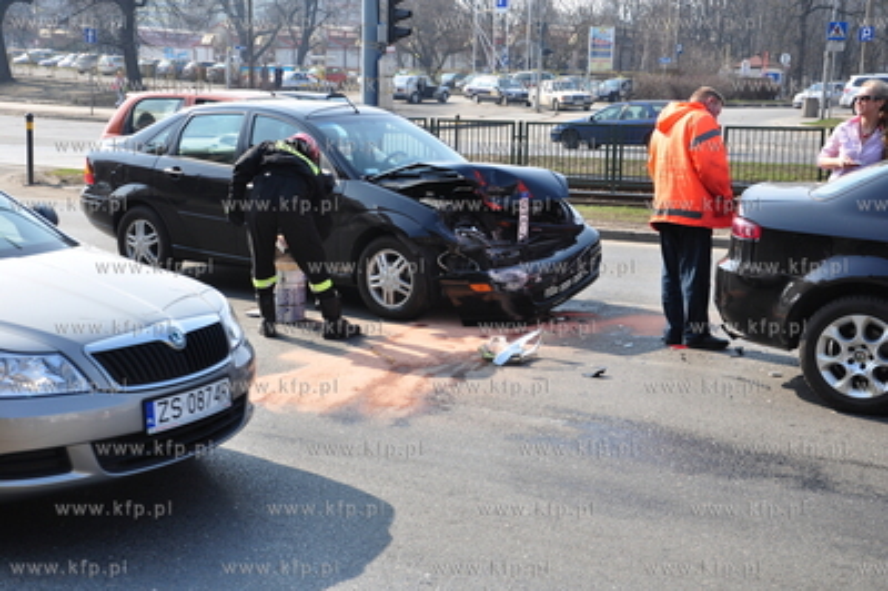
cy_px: 296
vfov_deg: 23.7
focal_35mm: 57
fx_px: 1405
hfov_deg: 35.1
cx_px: 444
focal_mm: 38
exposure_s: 1/250
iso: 200
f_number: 8
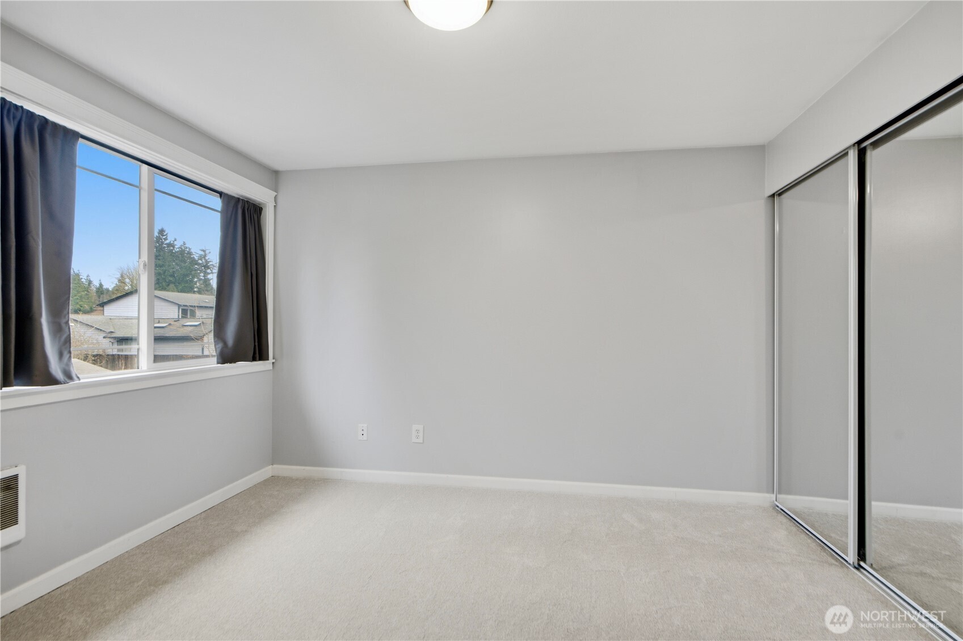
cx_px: 482
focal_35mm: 16
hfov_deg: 96.8
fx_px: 428
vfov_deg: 73.7
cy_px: 320
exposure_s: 1/25
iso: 400
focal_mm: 16
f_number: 9
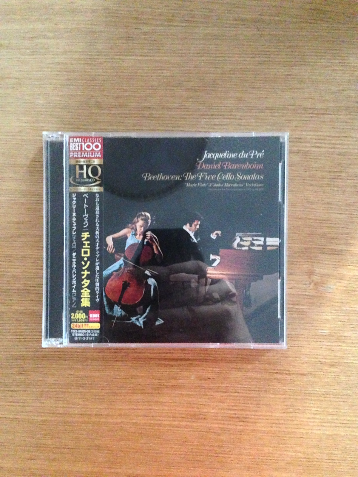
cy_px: 238
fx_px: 455
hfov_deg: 42.9
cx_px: 179
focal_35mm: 33
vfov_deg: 55.4
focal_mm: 4.13
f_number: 2.4
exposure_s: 1/15
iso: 1600
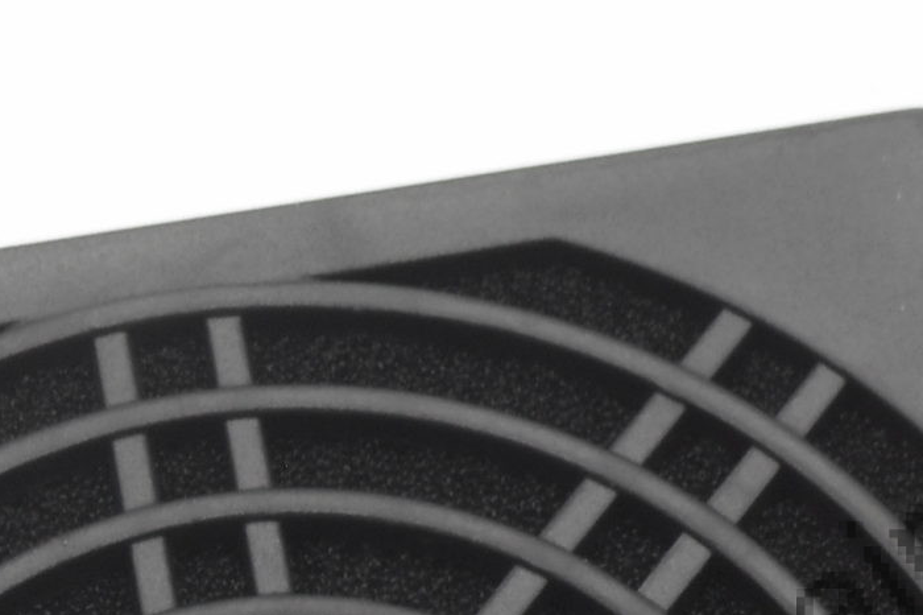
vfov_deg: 5.3
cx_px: 332
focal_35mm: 255
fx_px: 6535
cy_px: 1095
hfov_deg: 8.1
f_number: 5.3
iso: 80
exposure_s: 1/30
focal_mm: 12
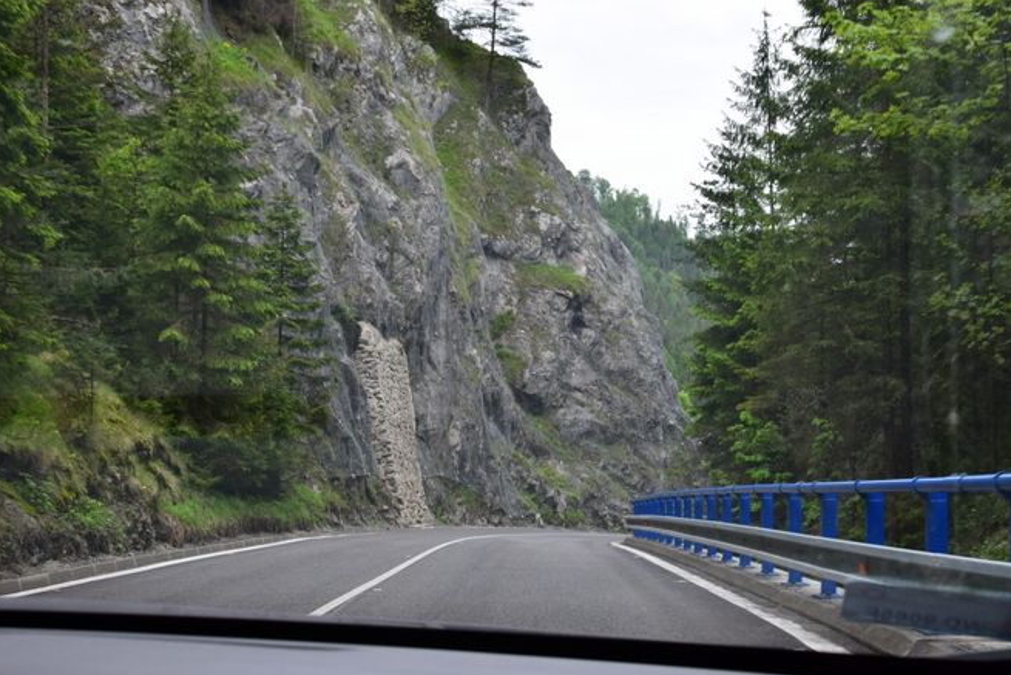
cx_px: 511
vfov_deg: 24.6
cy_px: 361
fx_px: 1545
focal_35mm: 55
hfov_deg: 36.2
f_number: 10
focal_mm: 30
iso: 400
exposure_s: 1/250
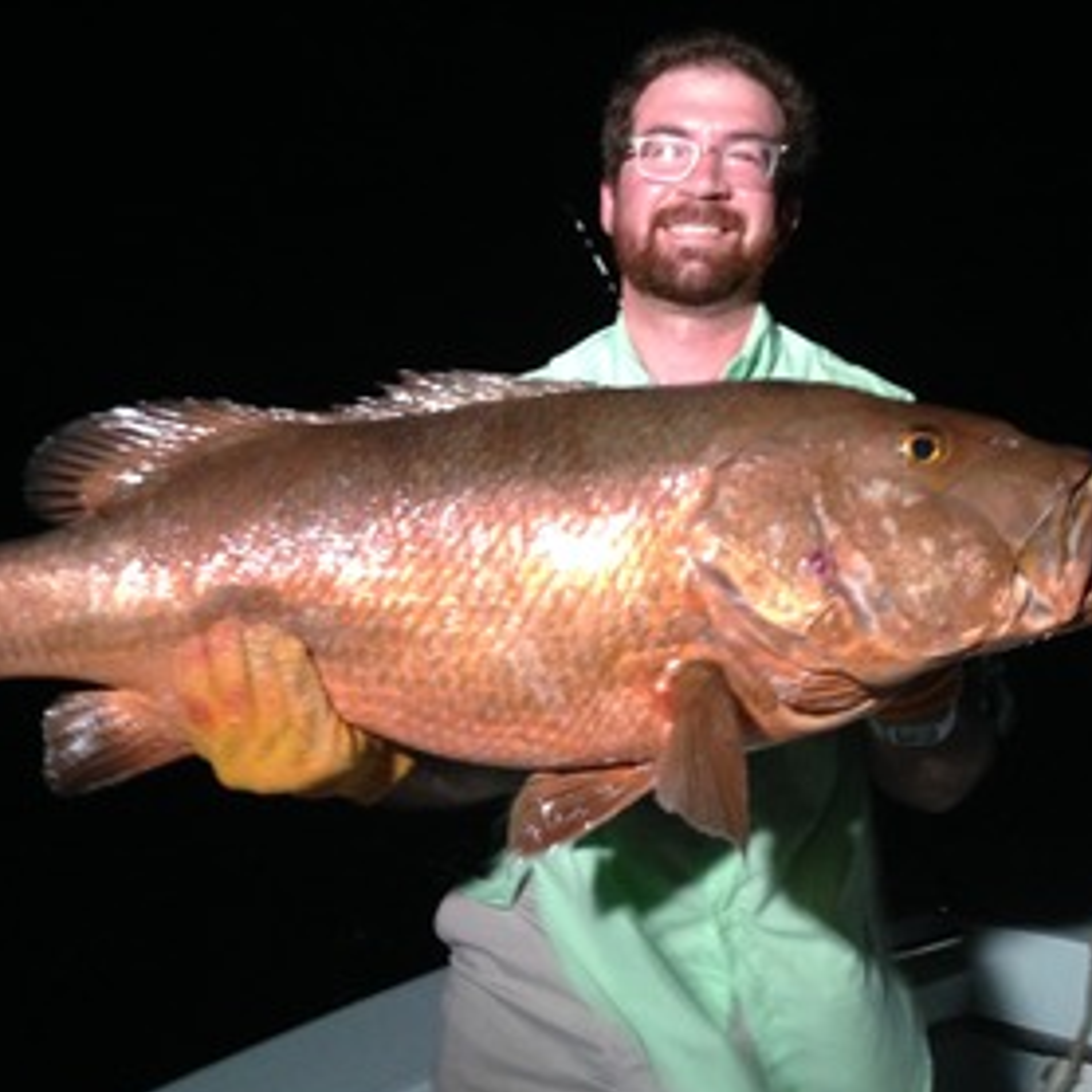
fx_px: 1499
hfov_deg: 40.0
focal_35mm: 42
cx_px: 491
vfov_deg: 40.0
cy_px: 522
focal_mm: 4.12
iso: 320
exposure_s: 1/20
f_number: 2.4
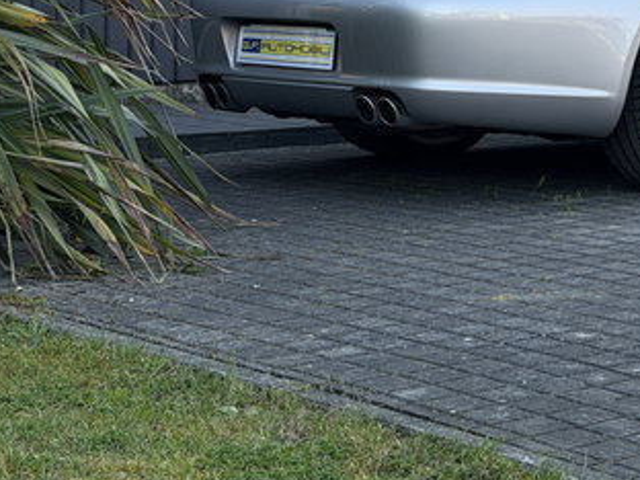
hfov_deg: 16.1
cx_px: 736
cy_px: -29
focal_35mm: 118
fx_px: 2182
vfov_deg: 12.4
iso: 64
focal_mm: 6.76
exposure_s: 1/778
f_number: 1.78
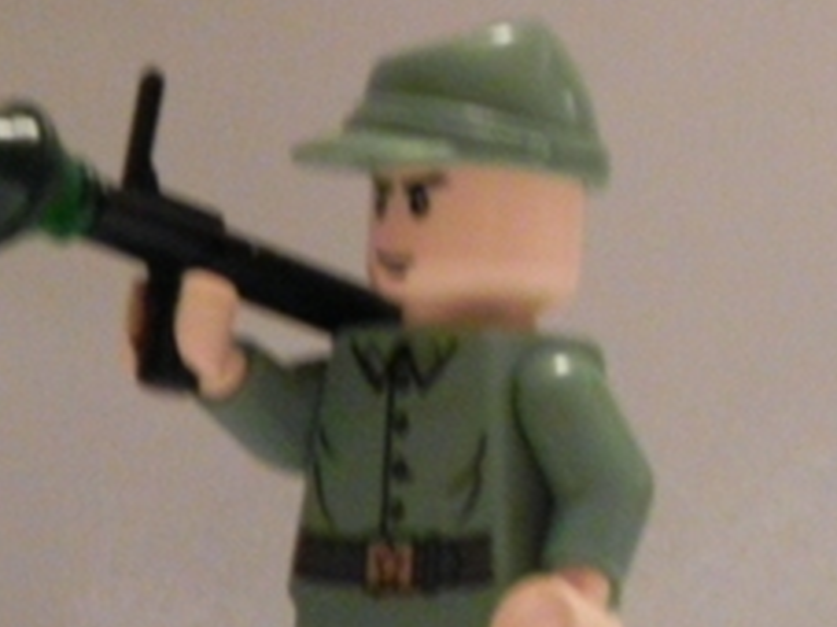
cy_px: 264
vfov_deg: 4.7
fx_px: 7661
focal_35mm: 317
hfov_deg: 6.3
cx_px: 387
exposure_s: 1/14.5
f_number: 6.3
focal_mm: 25.7
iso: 1600
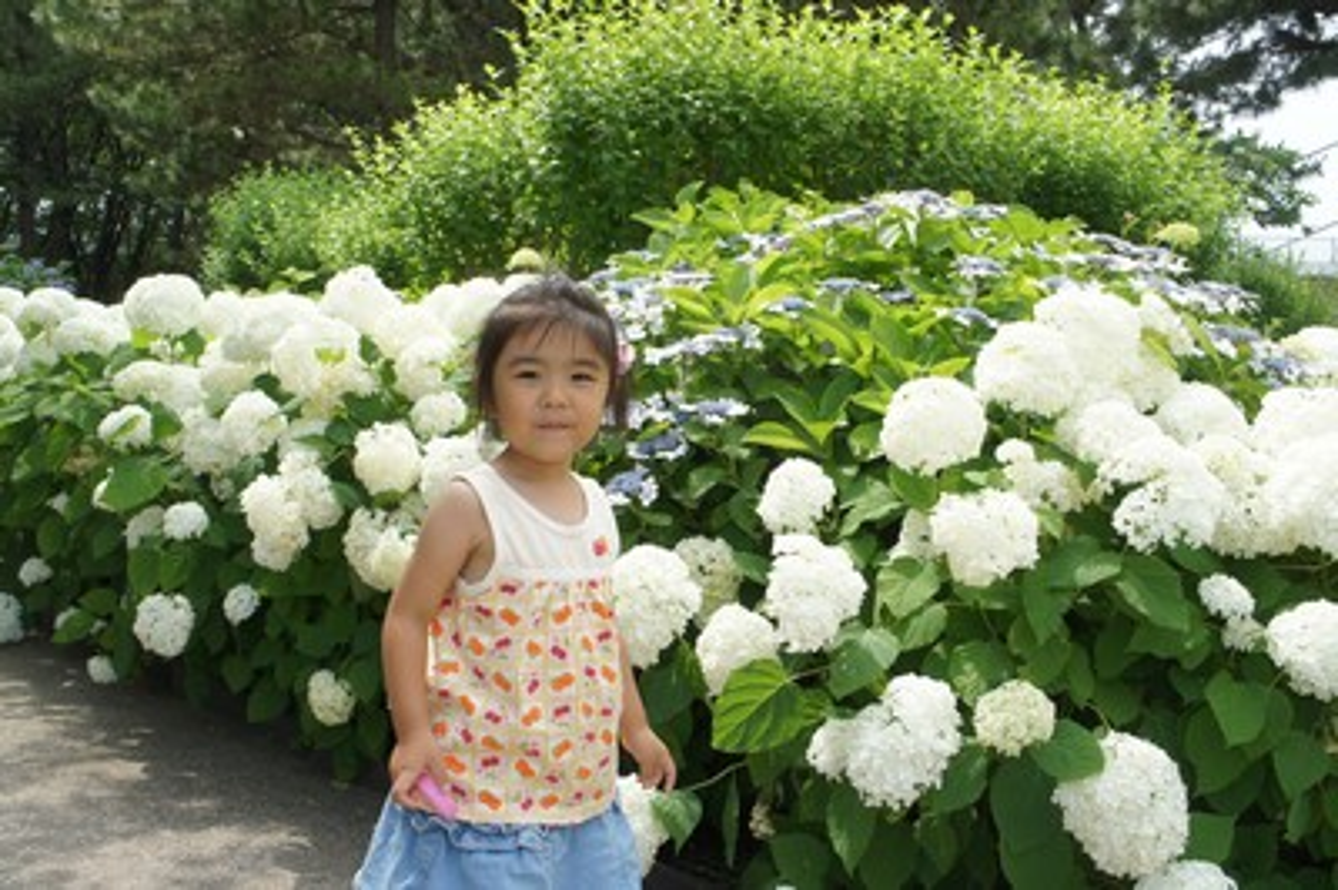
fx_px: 1337
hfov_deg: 53.2
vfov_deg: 36.8
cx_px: 669
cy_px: 445
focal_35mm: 36
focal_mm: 24
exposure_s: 1/250
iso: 200
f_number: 8
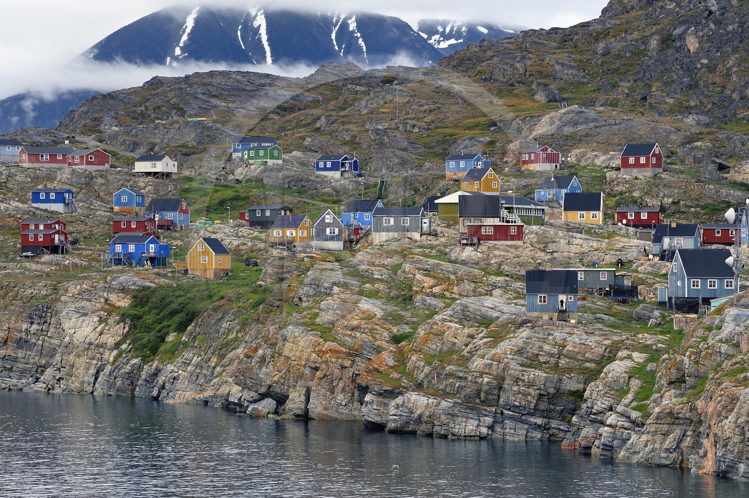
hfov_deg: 16.4
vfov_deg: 10.9
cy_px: 249
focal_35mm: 125
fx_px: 2598
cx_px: 374
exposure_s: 1/250
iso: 800
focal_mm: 125
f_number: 8
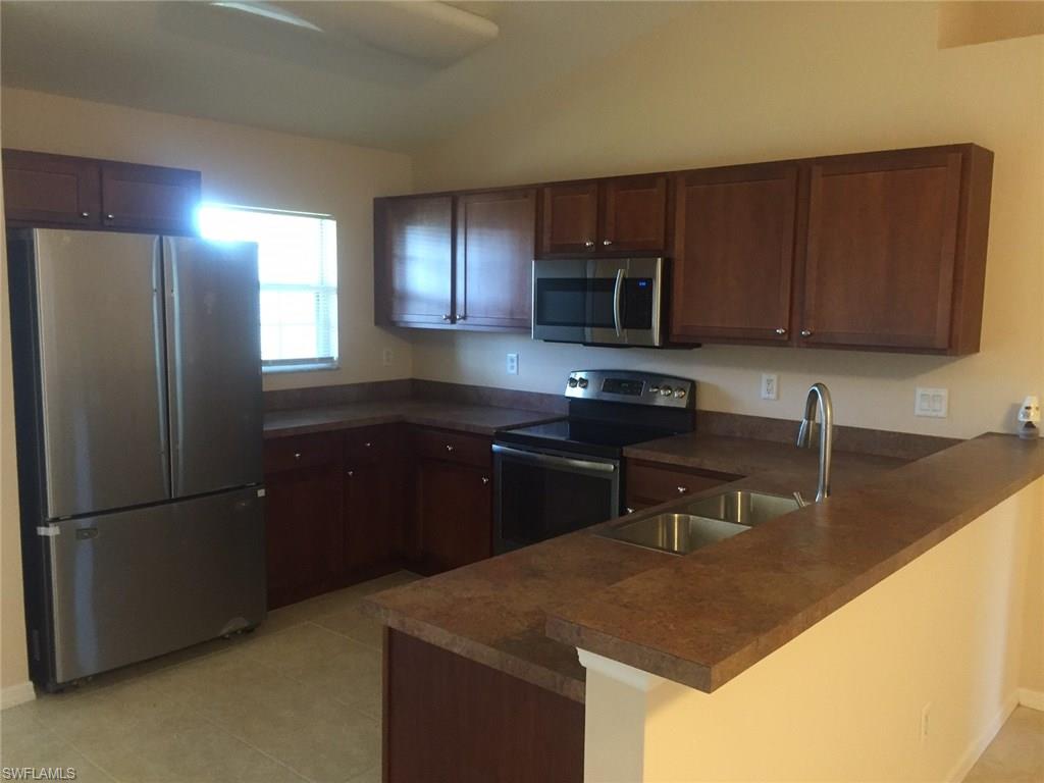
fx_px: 875
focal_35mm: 29
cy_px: 392
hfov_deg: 61.7
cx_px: 522
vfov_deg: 48.2
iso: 250
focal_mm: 4.15
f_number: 2.2
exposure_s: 1/30
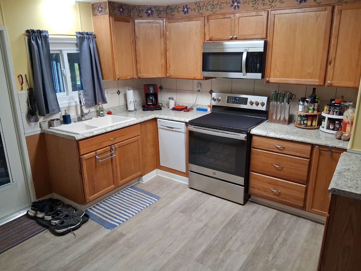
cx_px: 180
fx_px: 271
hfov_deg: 67.3
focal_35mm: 26
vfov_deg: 53.1
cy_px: 136
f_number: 1.8
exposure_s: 1/120
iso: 400
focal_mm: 3.98
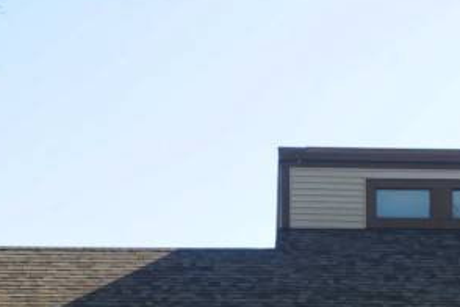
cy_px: 446
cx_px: 394
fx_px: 2083
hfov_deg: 12.5
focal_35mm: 163
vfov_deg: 8.3
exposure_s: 1/125
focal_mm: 38
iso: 200
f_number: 10
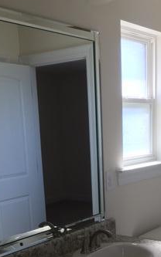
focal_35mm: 59
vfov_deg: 33.1
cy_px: 222
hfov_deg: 22.0
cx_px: 91
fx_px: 414
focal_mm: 4.15
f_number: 2.2
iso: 32
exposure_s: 1/60
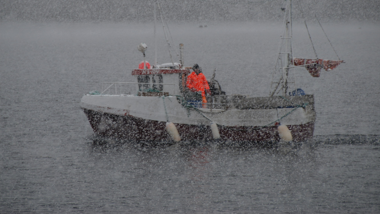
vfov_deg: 3.3
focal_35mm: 368
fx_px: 3708
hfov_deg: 5.9
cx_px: 188
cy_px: 66
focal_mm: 200
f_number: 5.6
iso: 100
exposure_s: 1/125
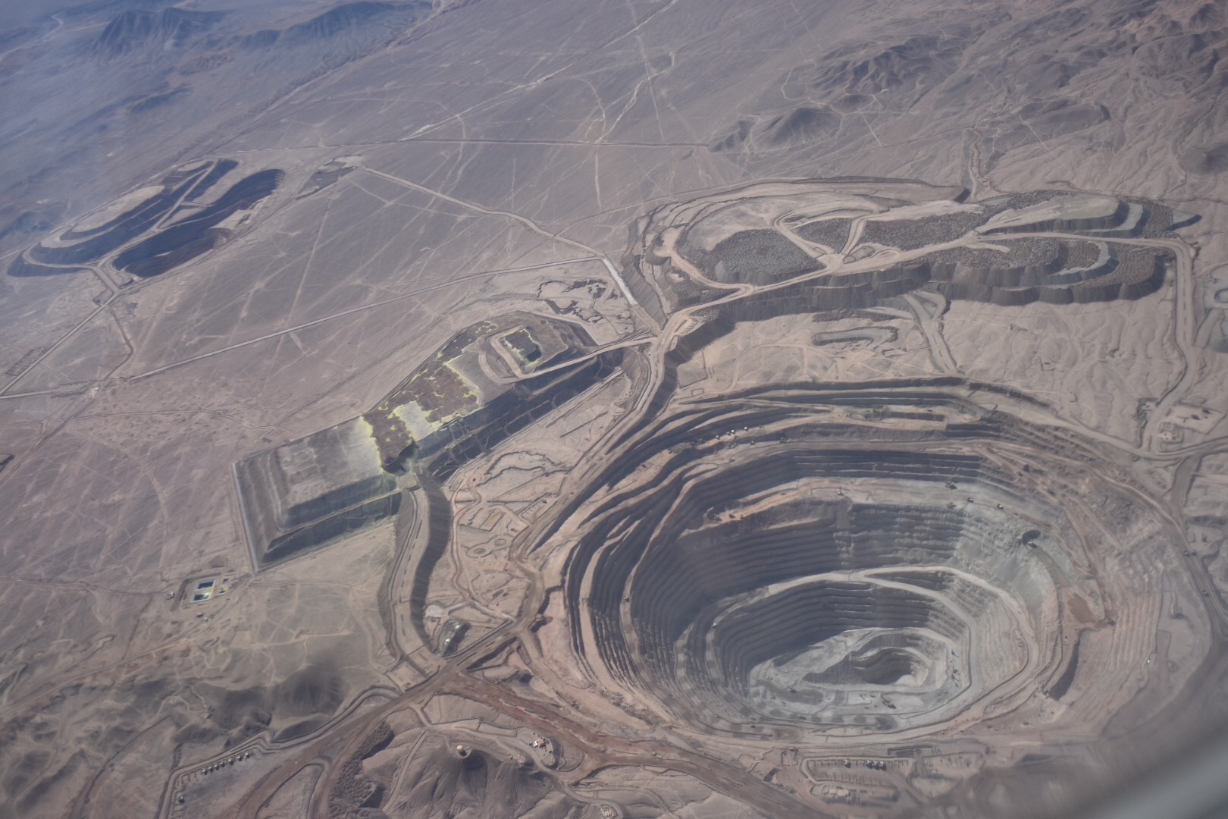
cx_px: 614
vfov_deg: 25.8
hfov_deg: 37.9
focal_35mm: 52
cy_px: 410
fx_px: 1791
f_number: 2
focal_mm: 35
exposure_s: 1/2000
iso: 100
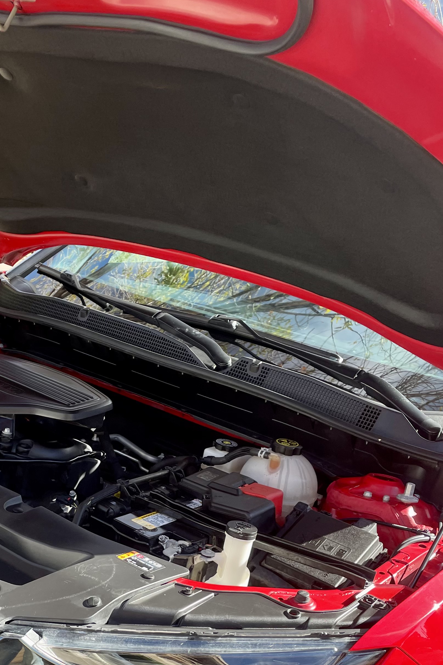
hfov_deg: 29.3
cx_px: 99
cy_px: 532
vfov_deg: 41.7
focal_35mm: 45
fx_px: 831
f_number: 1.6
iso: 32
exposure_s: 1/306
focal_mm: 4.2
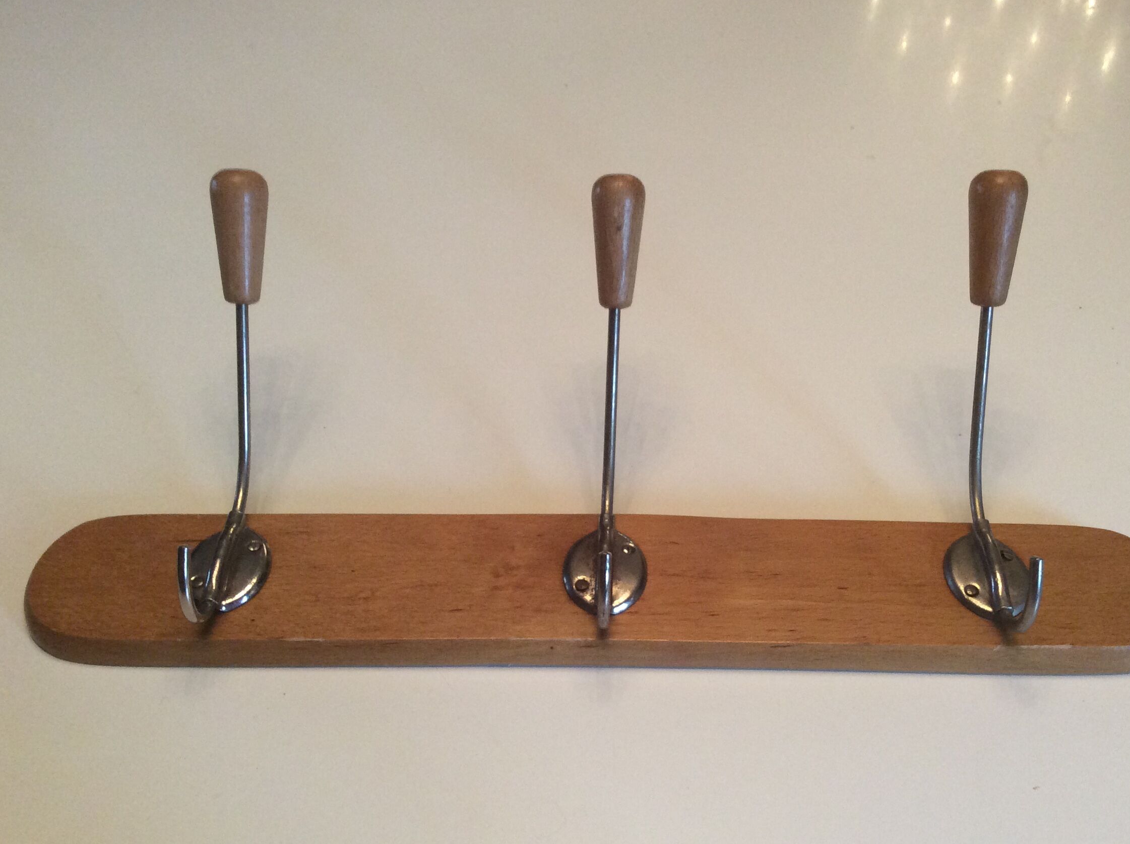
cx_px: 613
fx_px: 1206
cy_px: 453
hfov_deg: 50.2
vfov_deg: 38.5
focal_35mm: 37
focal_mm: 3.3
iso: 100
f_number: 2.4
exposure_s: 1/25
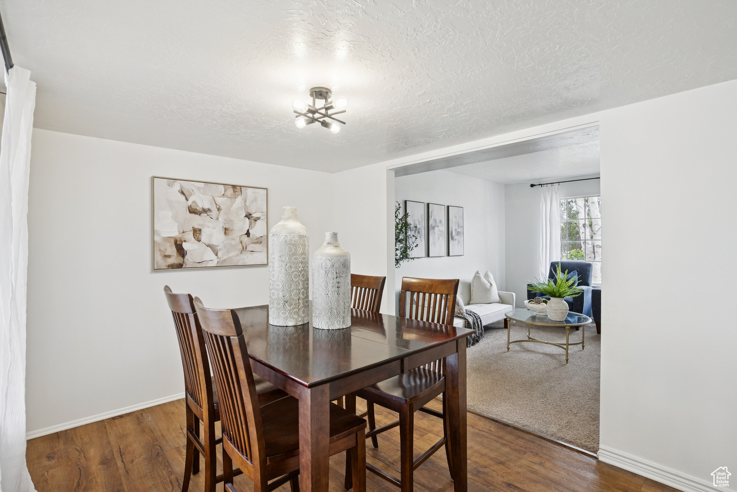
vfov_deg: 73.8
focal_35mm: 16
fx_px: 328
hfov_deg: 96.7
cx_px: 368
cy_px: 246
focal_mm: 16
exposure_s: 1/30
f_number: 8
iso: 640
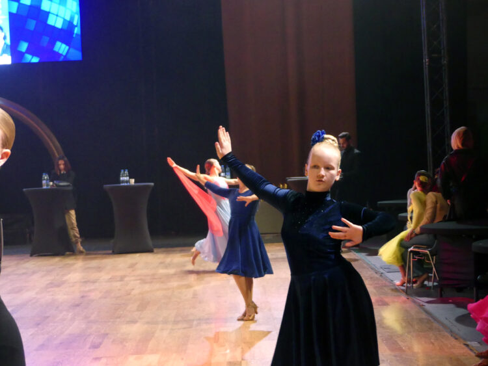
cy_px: 183
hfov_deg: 19.3
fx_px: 1438
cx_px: 244
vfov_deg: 14.5
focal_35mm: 102
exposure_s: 1/80
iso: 800
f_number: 2.8
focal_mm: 18.3
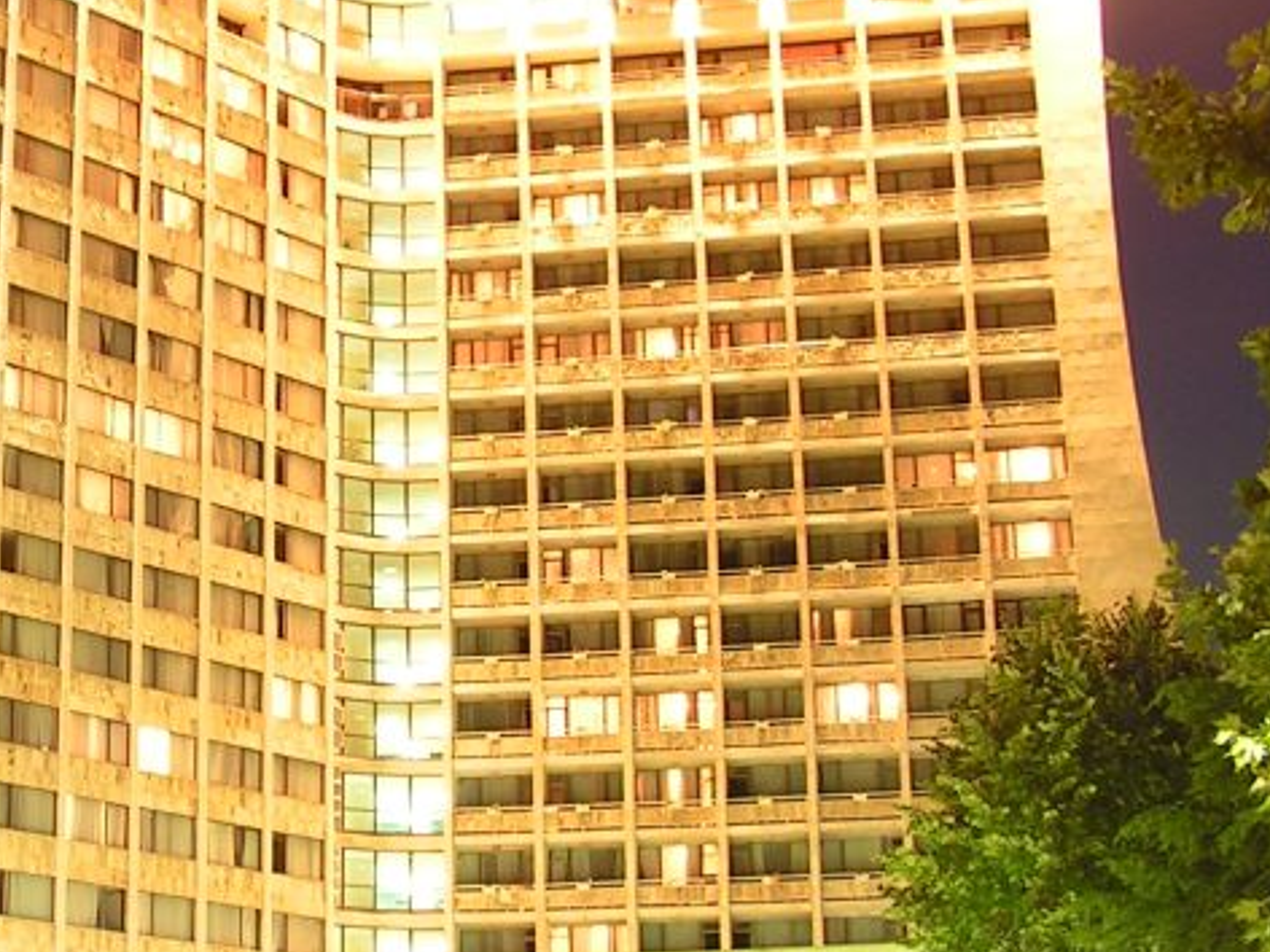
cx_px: 179
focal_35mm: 78
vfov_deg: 18.9
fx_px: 2862
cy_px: 434
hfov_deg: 24.4
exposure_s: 10
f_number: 3.2
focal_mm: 6
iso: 64
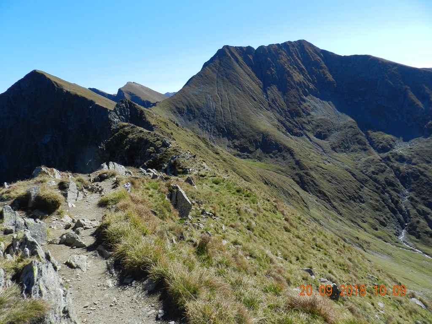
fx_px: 287
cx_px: 216
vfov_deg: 58.9
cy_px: 162
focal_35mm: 23
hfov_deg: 73.9
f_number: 4
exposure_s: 1/800
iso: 160
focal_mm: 4
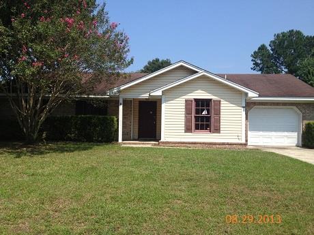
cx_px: 157
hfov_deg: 52.6
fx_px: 317
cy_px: 118
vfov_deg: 40.7
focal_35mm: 35
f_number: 2.4
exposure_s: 1/1727
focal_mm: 4.28
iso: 64
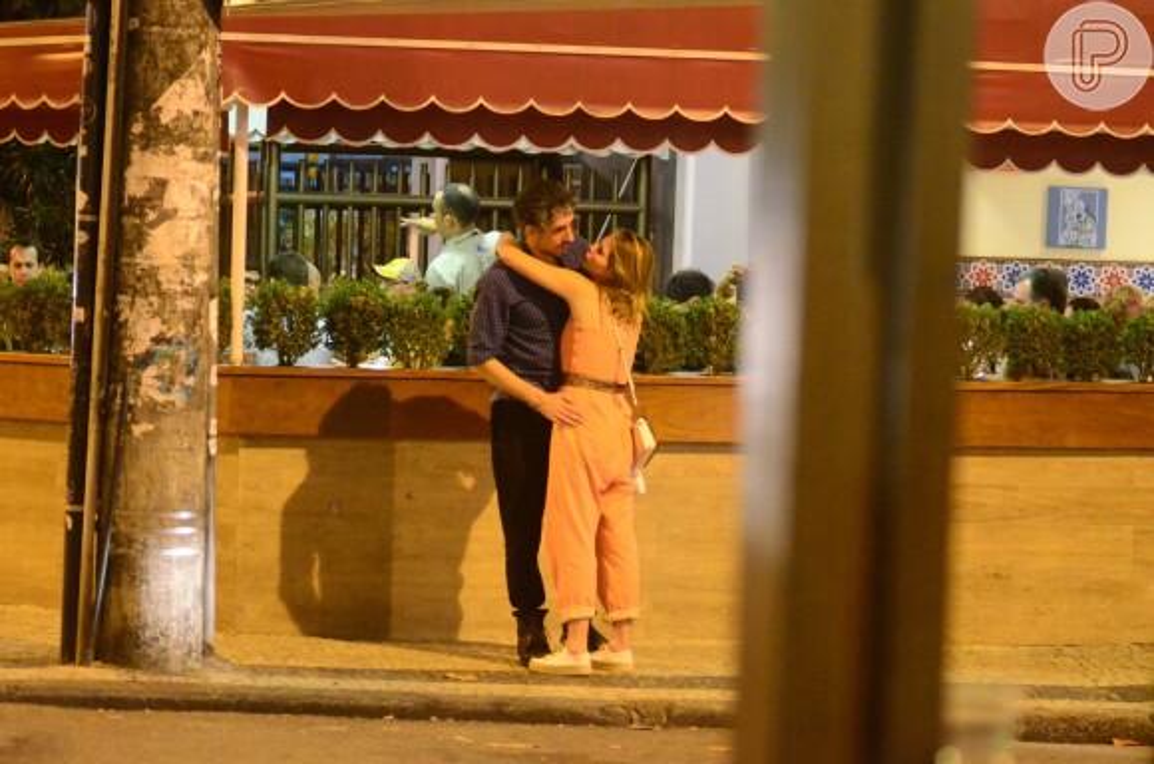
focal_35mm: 120
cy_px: 382
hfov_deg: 17.1
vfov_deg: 11.4
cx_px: 577
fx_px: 3838
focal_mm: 80
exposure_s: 1/80
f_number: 2.8
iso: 6400
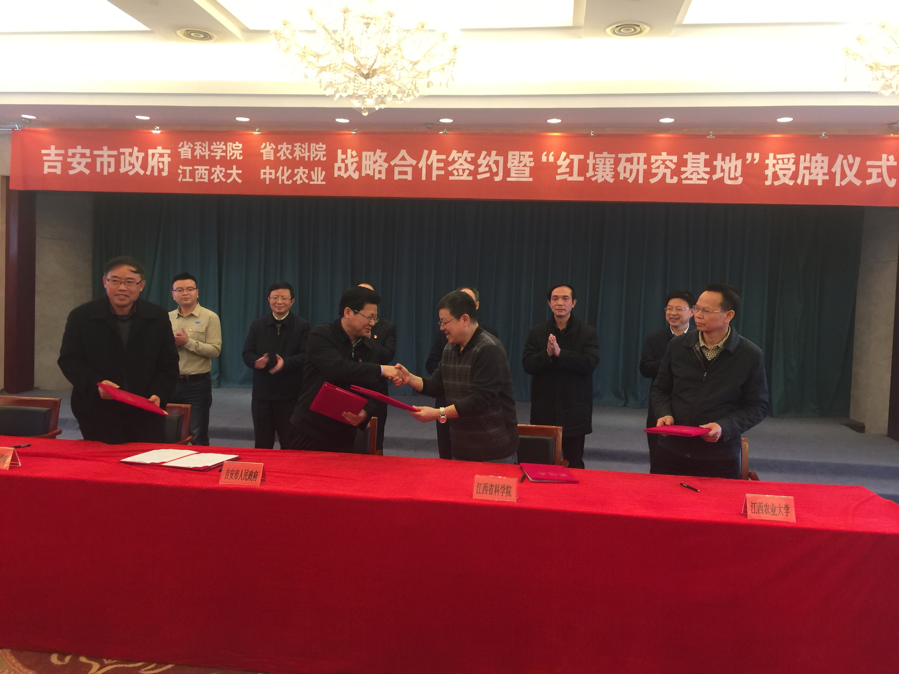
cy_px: 337
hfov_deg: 61.7
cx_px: 450
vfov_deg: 48.2
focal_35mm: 29
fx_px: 753
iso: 50
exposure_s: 1/17
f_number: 2.2
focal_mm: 4.15
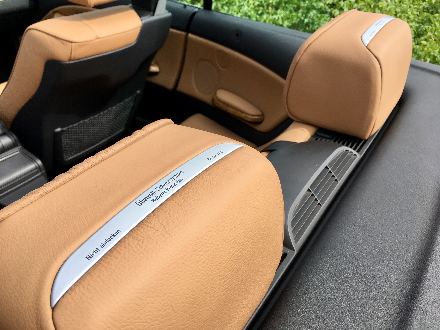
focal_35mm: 29
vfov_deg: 48.2
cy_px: 165
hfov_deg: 61.7
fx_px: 369
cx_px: 220
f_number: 2.2
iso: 25
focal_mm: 4.15
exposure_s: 1/845
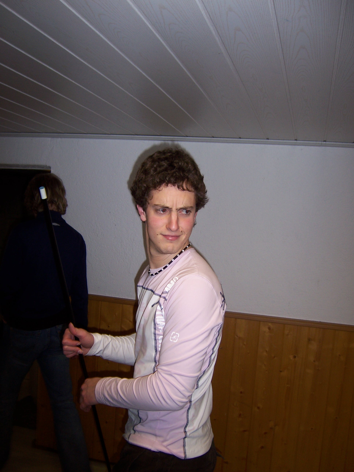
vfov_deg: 51.4
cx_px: 177
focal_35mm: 36
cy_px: 236
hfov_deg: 39.7
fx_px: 491
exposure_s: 1/60
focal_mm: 6.2
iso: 80
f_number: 2.8
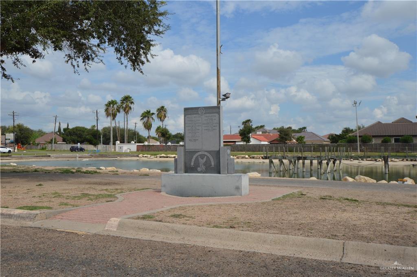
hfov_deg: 53.2
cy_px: 138
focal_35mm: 36
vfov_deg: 36.8
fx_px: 416
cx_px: 208
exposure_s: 1/200
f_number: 11
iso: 100
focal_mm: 24
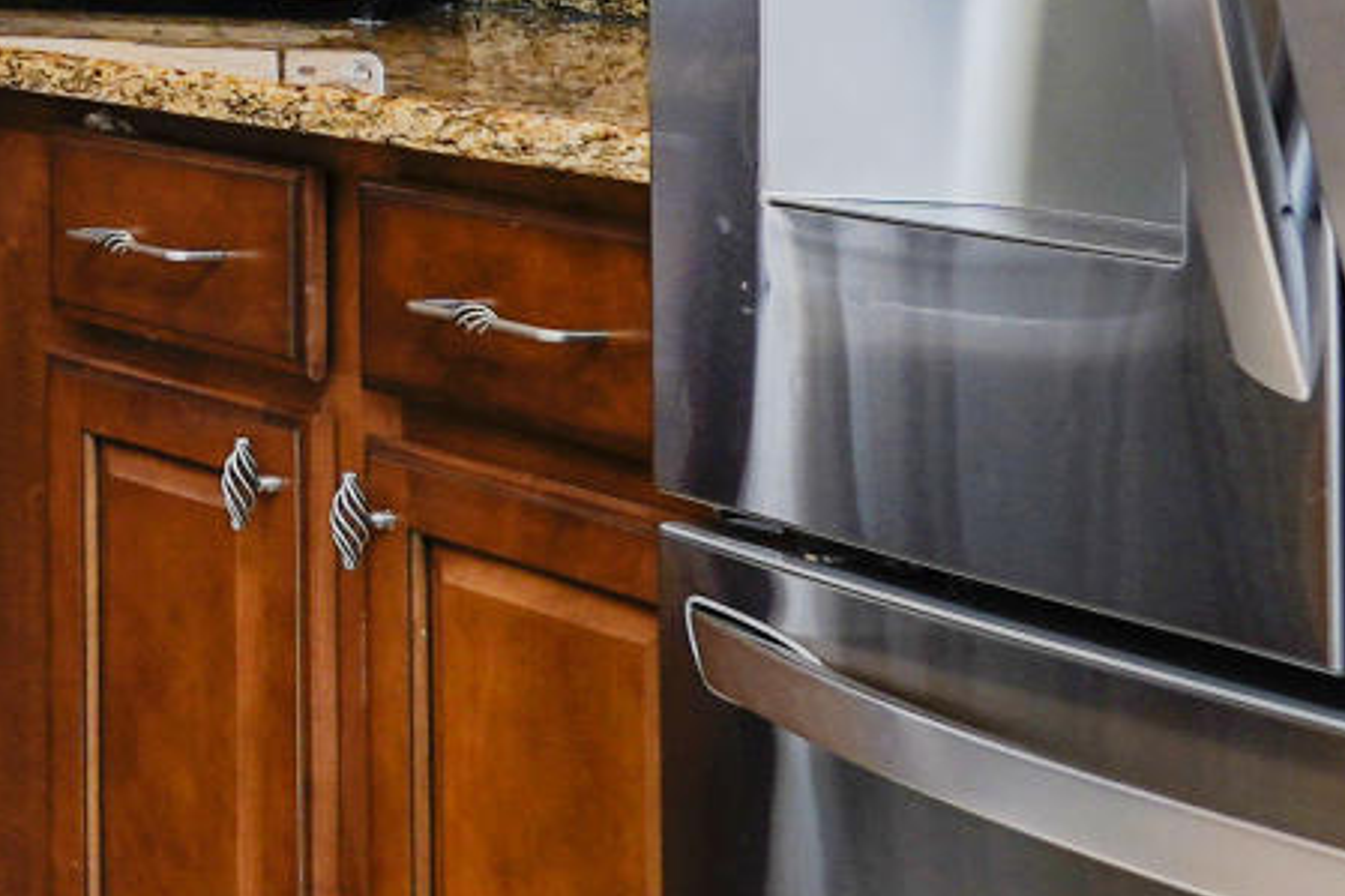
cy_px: -294
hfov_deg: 12.8
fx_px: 3996
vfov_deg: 12.4
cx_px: -2175
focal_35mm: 107
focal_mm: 16
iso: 160
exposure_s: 1/30
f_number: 4
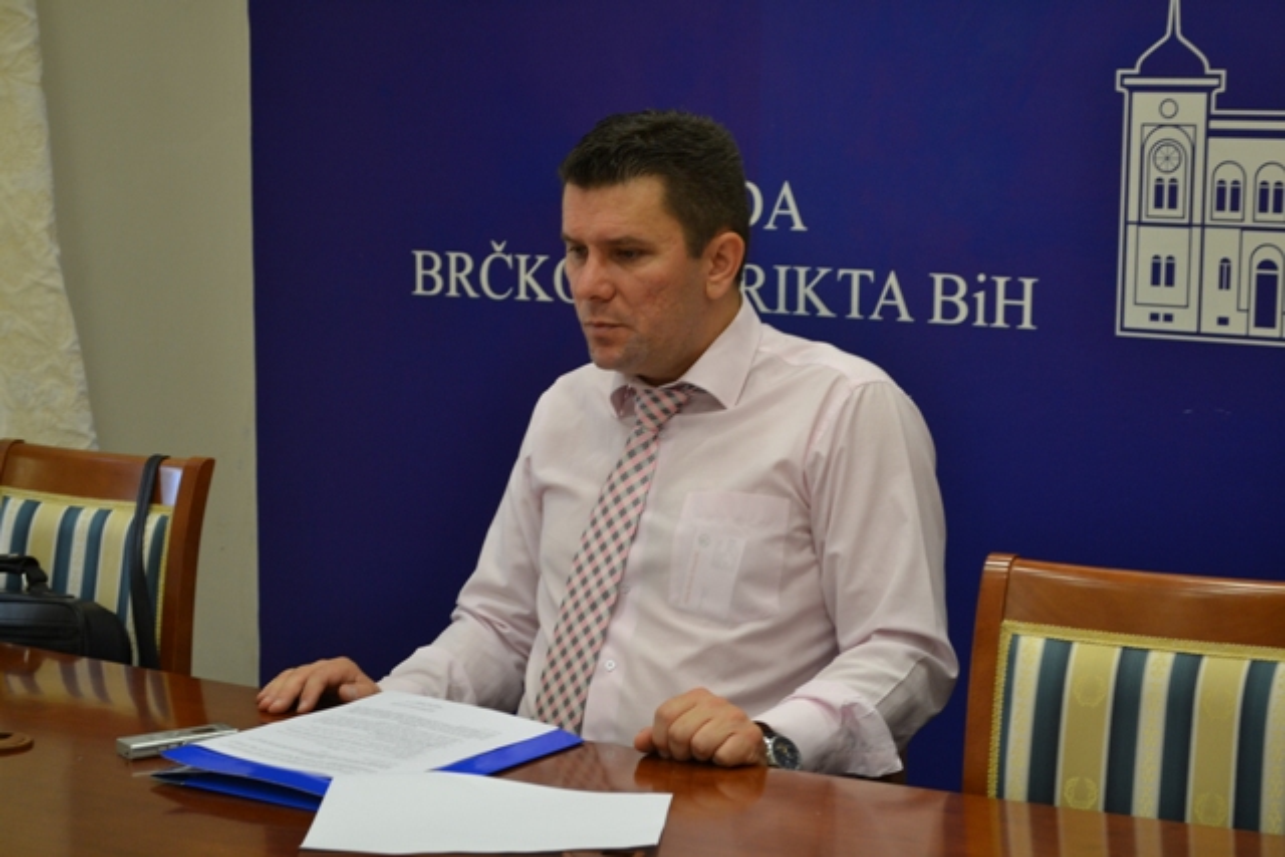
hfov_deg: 28.1
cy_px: 428
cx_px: 642
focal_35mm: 72
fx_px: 2570
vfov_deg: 18.9
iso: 720
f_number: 5.6
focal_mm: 48
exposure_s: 1/60
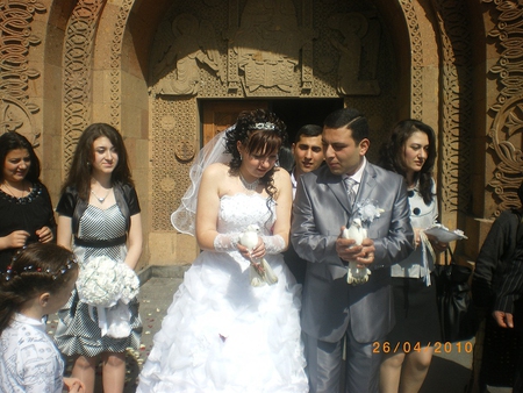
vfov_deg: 39.7
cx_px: 262
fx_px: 544
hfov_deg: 51.3
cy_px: 196
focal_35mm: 36
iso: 50
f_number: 4.6
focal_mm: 6.3
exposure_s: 1/640
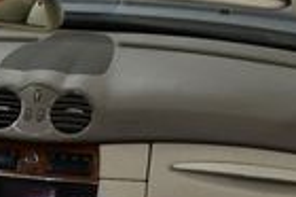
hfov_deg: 11.8
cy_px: 309
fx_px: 1355
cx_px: -165
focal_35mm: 165
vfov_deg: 8.1
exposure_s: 1/200
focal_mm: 18
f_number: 3.5
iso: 800
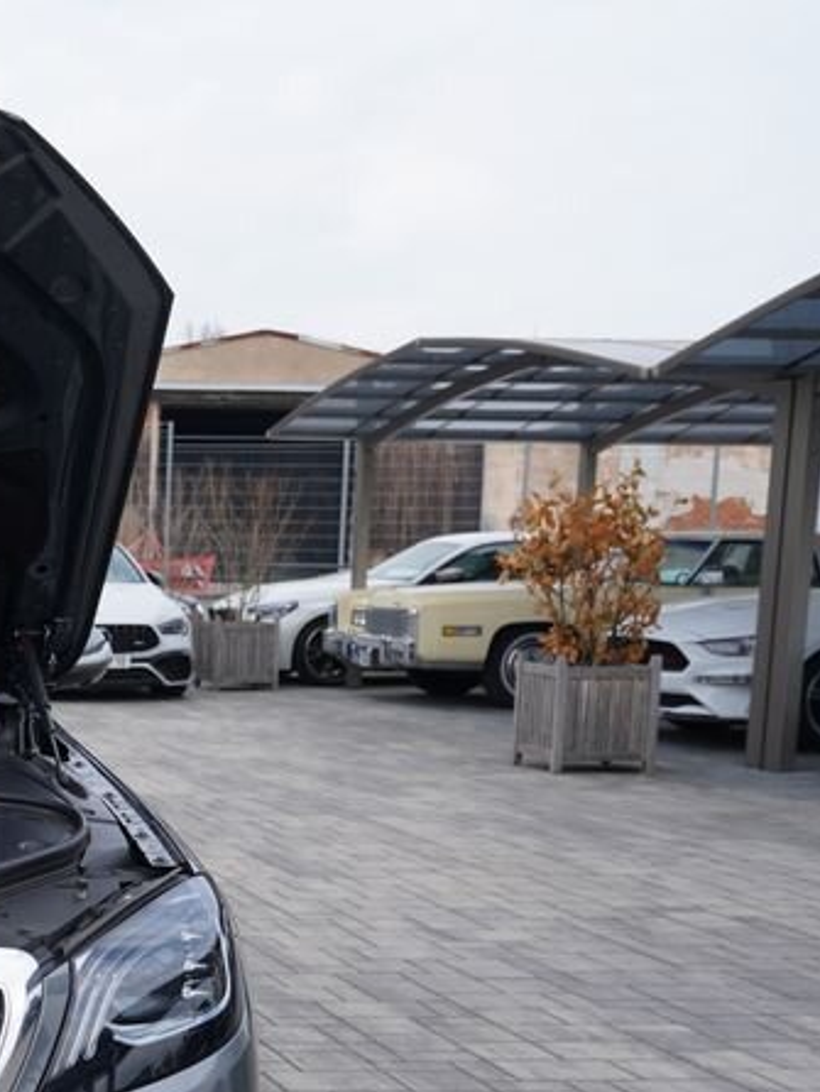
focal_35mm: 64
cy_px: 834
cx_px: -387
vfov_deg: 29.7
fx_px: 2019
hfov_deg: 20.0
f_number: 7.1
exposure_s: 1/200
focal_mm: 29
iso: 100
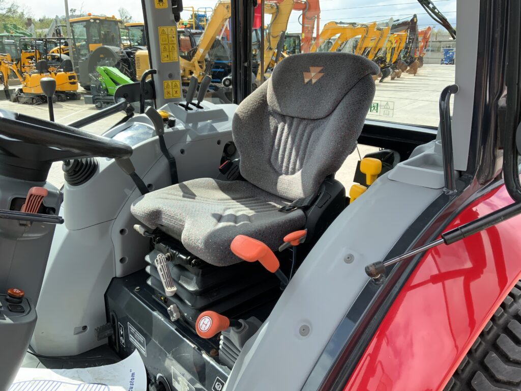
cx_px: 260
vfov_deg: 48.2
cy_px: 196
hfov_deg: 61.7
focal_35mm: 29
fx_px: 436
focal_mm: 3
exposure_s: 1/432
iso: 16
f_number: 1.8
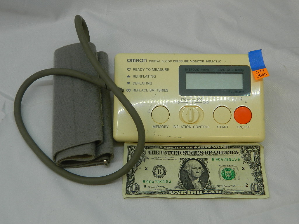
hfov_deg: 33.8
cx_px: 150
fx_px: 492
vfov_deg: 25.7
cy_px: 112
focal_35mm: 57
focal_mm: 10.2
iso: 80
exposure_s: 1/60
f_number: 3.8
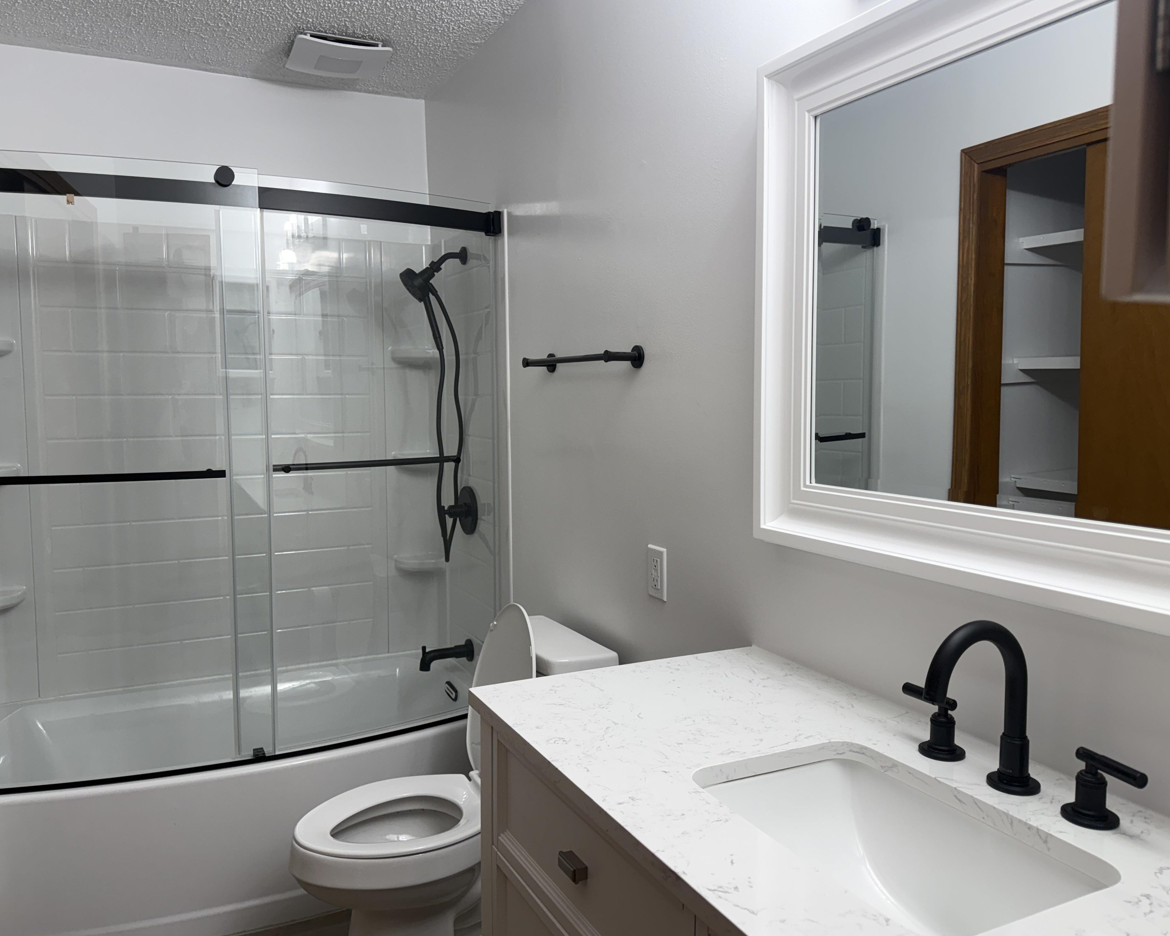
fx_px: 900
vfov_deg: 54.9
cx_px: 548
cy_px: 461
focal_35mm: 26
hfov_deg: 66.0
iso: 64
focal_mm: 6.76
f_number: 1.78
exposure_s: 1/120
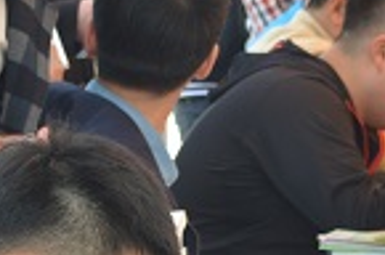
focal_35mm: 212
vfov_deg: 6.4
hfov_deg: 9.7
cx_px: 218
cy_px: 367
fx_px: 2262
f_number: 5.6
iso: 100
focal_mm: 34
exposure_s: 1/60
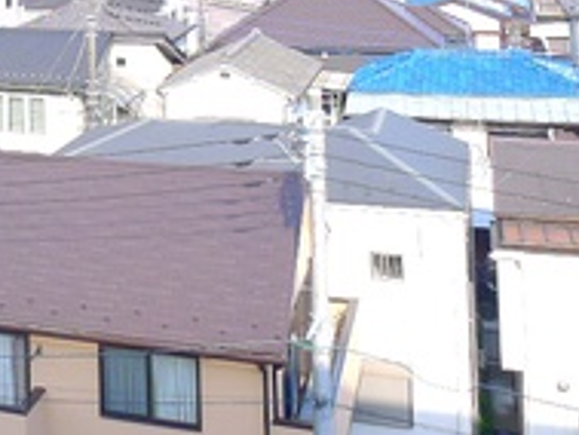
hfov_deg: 21.0
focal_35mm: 89
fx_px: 1490
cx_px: -40
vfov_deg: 14.9
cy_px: -293
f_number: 2.8
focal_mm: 5.1
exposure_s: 1/400
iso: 80
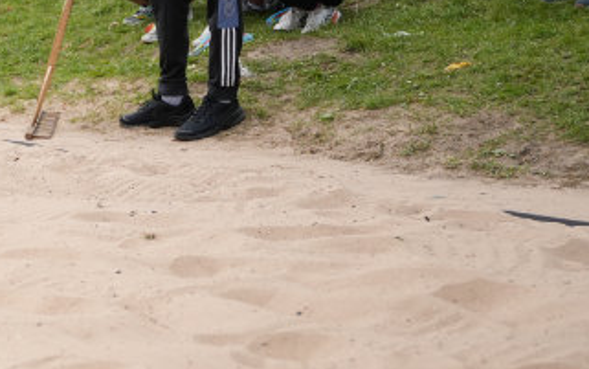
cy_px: 41
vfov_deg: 12.2
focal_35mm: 107
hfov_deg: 17.3
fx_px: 1718
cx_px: -332
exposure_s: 1/2000
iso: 250
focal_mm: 33
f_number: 2.8
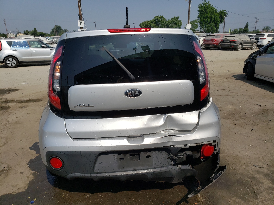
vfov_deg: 53.1
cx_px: 137
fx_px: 206
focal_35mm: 26
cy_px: 102
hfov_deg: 67.3
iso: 50
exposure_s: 1/10000
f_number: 1.5
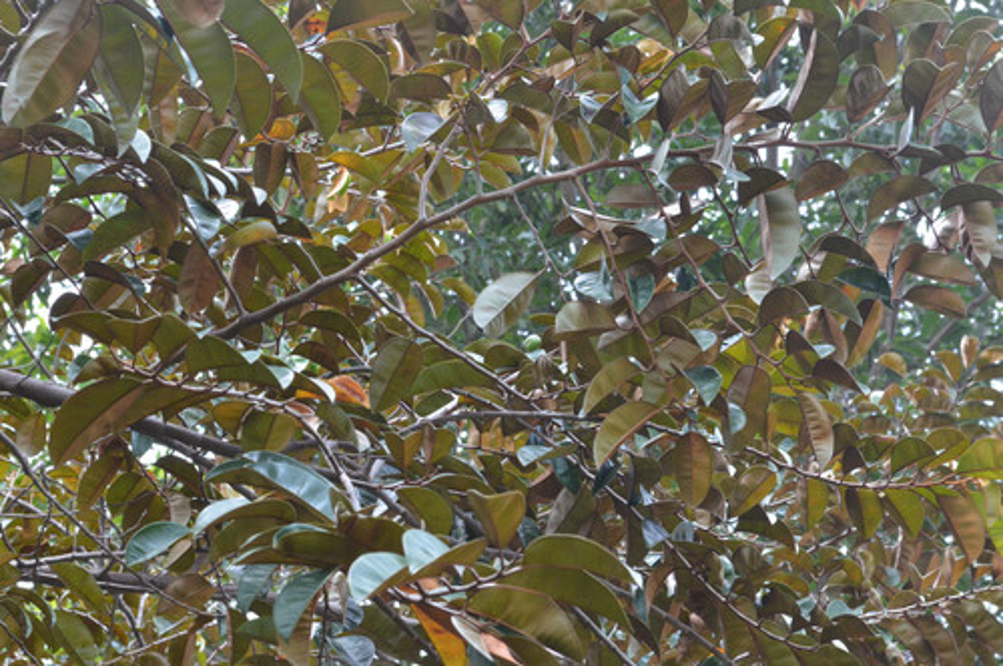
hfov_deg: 24.6
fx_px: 2296
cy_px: 333
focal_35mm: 82
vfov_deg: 16.5
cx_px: 502
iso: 1600
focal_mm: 55
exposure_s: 1/320
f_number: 11
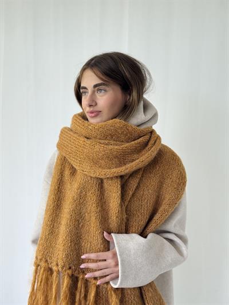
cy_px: 152
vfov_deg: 39.6
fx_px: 423
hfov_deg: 30.3
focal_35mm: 48
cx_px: 114
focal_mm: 6.76
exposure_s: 1/106
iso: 100
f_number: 1.78
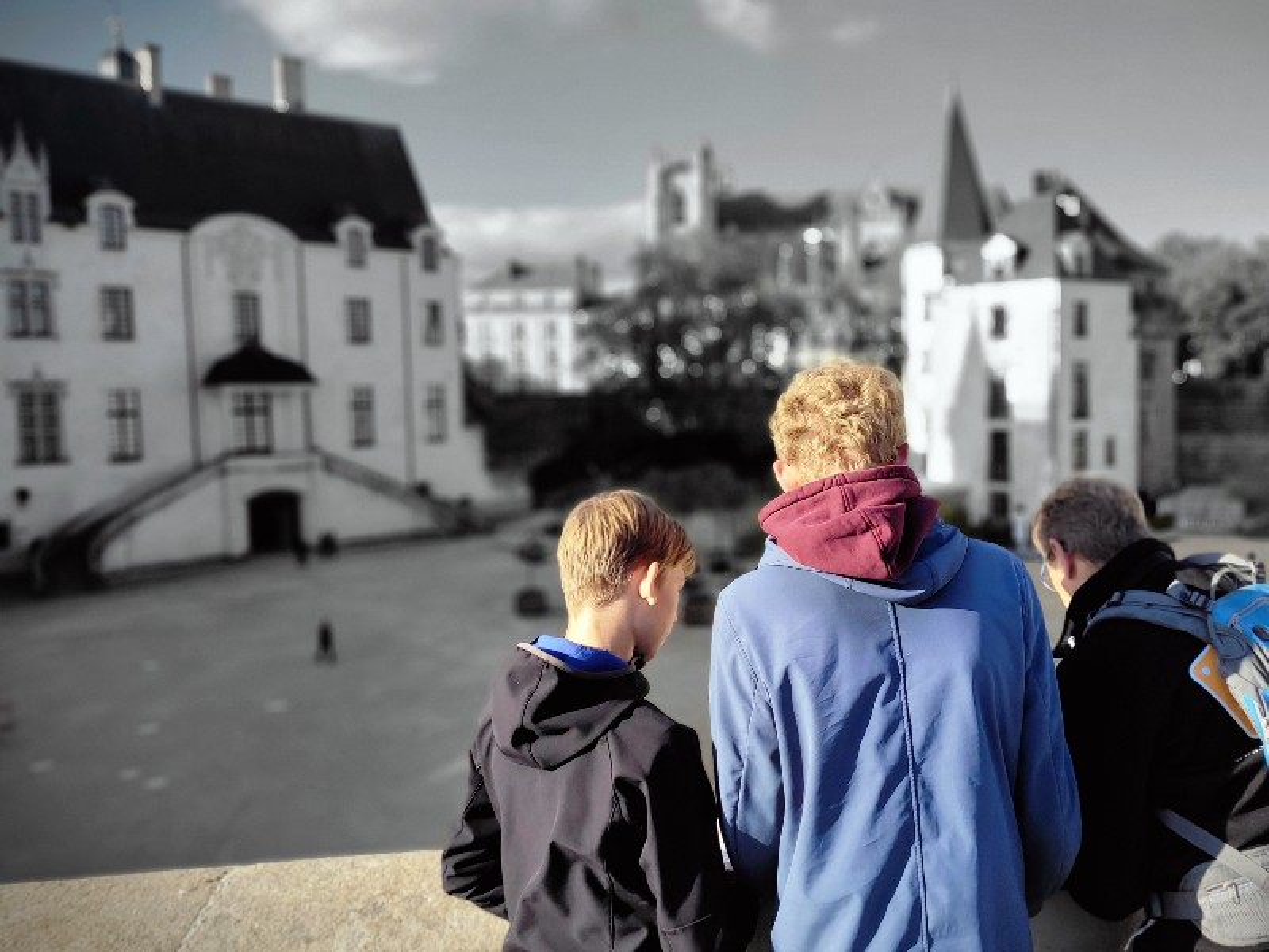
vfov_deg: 53.1
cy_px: 476
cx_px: 634
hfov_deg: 67.3
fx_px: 953
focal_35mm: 26
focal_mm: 5.4
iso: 40
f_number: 1.8
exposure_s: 1/1429
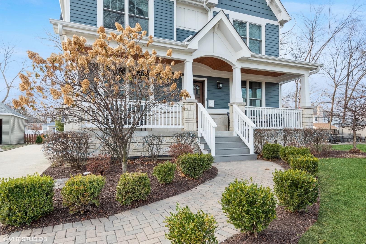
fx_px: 193
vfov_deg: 64.6
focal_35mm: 19
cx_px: 183
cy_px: 122
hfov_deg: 86.9
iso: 400
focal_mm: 19
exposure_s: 1/60
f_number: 8
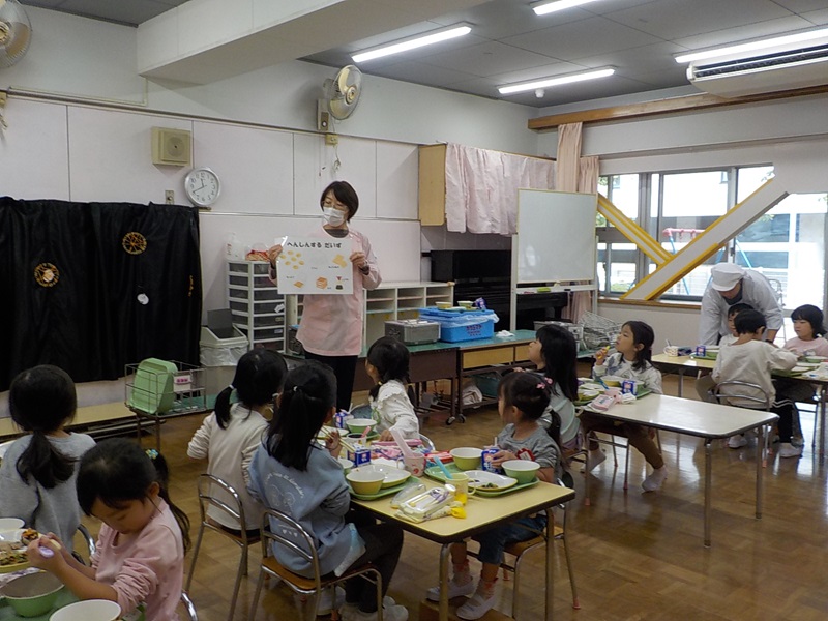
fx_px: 718
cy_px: 310
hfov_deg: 60.0
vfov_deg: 46.8
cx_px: 414
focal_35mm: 30
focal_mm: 4.1
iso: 160
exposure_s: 1/30
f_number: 3.3
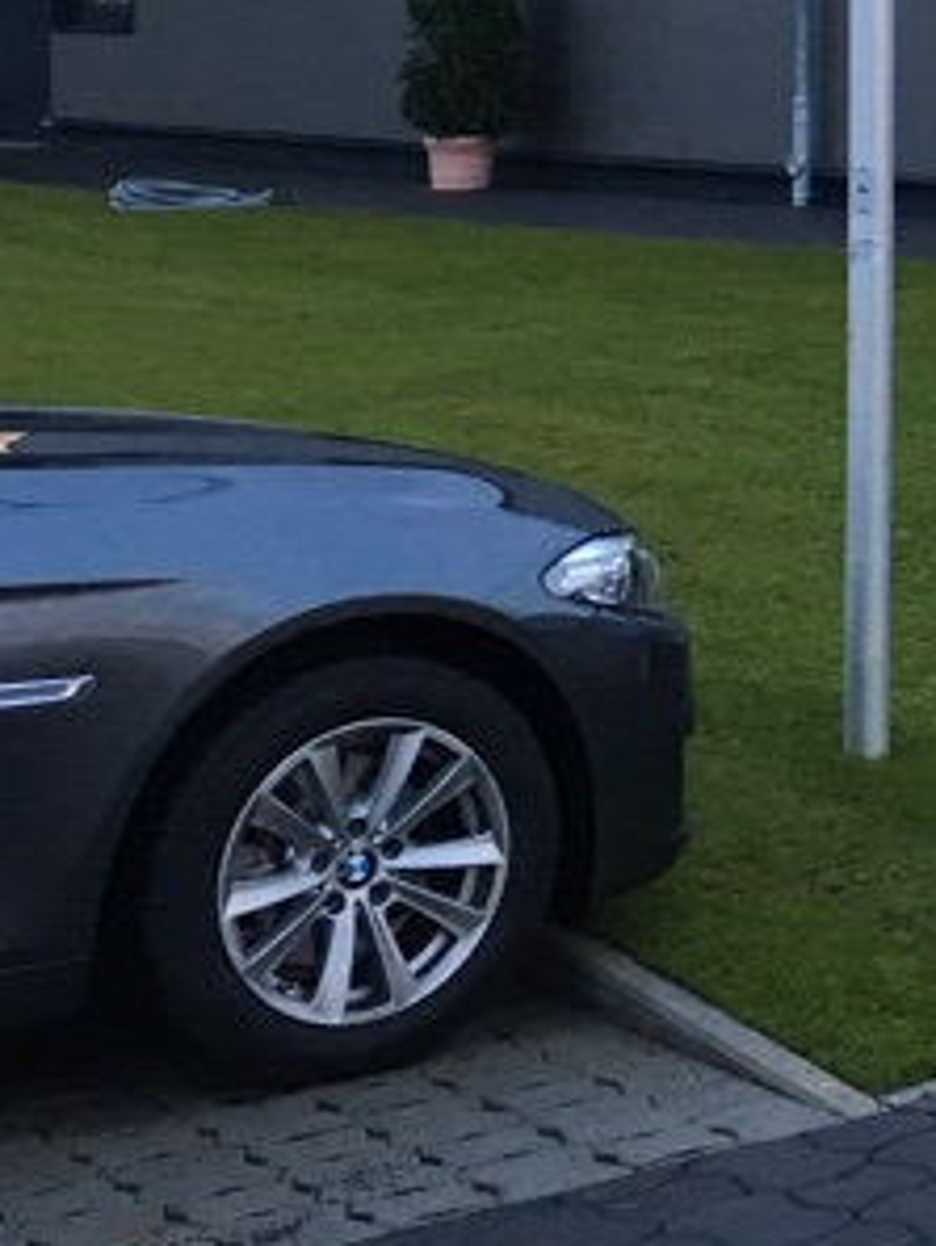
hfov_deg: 13.3
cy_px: 55
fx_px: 3603
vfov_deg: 19.2
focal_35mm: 100
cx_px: 1713
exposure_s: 1/33
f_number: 2.2
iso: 50
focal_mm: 4.15
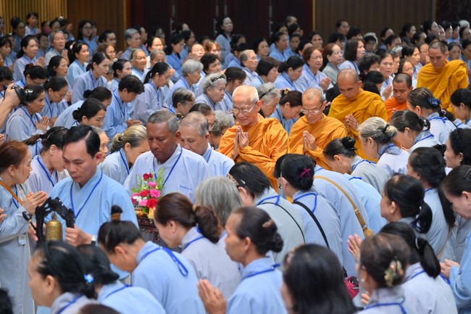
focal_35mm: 105
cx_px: 236
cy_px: 157
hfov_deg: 19.5
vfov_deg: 13.0
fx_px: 1373
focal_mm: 105
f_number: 4.5
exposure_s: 1/125
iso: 1250
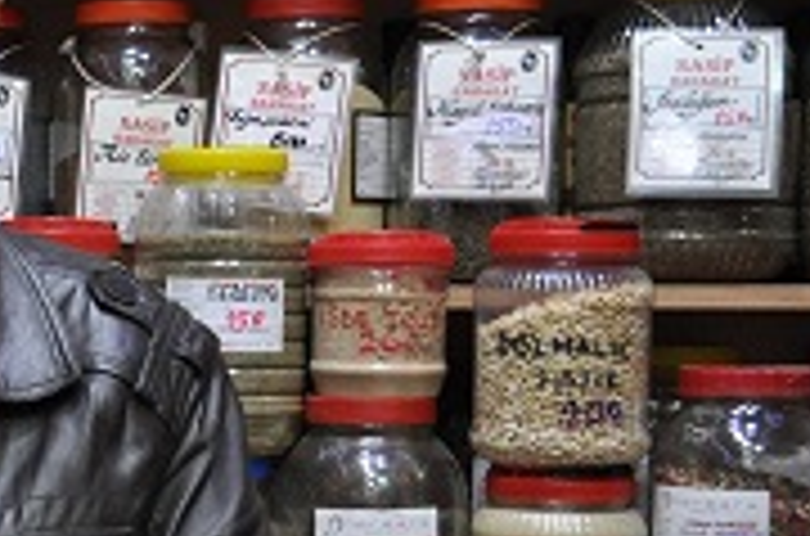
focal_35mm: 100
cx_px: -158
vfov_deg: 13.5
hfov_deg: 19.3
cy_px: 446
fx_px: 2244
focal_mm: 20
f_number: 3.8
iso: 800
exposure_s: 1/50
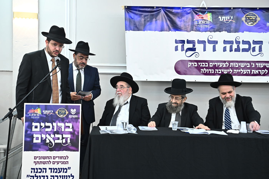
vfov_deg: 24.2
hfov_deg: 35.7
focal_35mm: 56
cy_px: 90
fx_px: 418
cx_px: 134
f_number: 5
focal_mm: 56
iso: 2500
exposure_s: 1/125
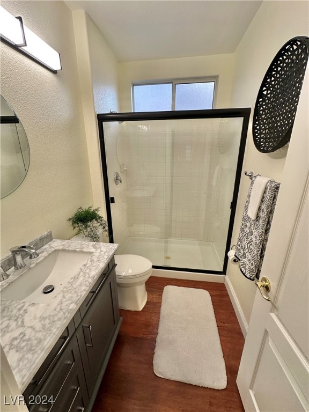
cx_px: 154
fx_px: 167
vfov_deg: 102.1
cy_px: 206
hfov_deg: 85.7
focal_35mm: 14
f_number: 2.2
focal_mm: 2.22
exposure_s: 1/120
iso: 160
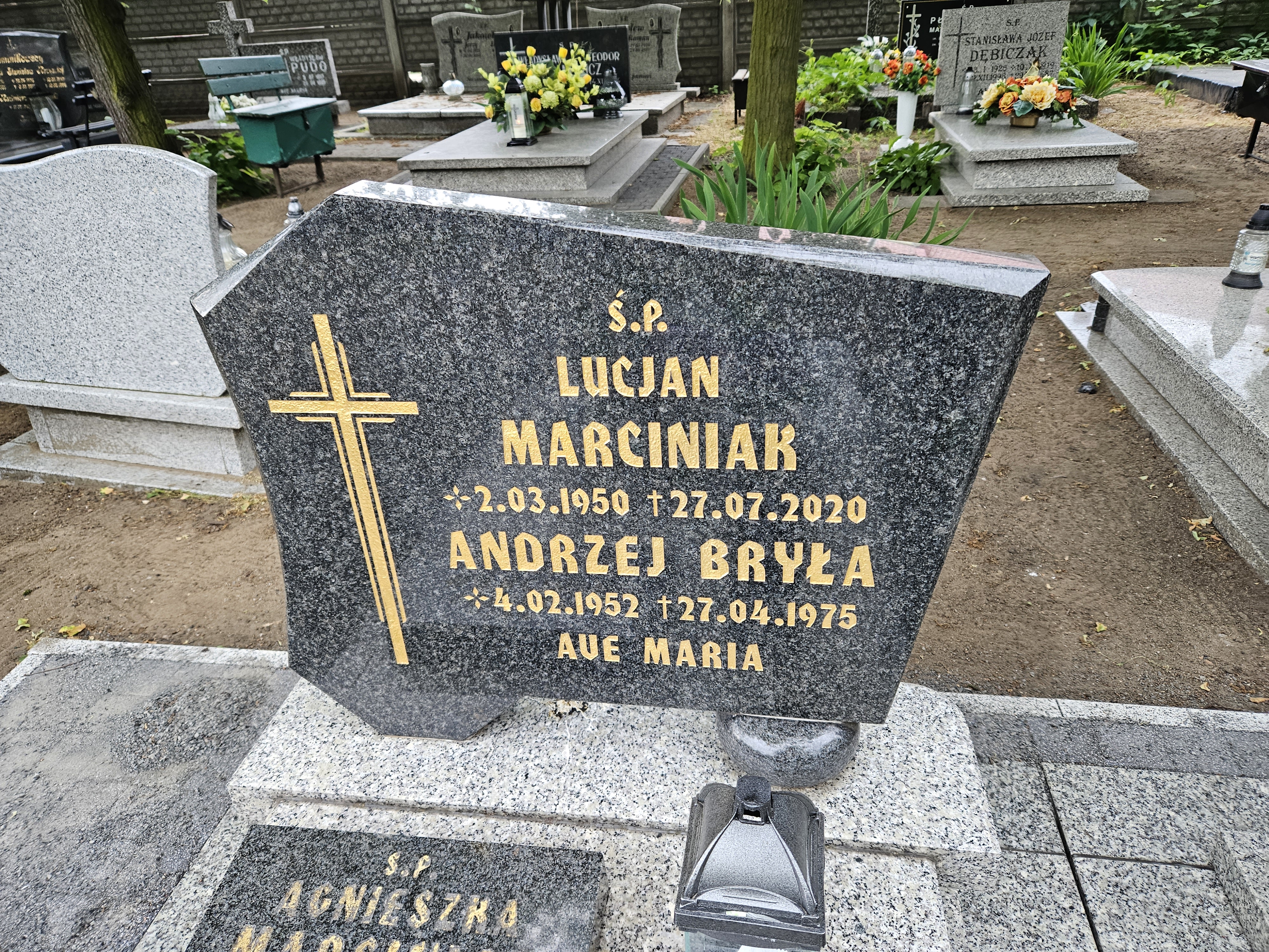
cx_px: 634
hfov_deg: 73.9
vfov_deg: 58.9
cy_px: 476
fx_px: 843
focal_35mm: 23
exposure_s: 1/180
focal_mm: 5.4
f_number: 1.8
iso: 160
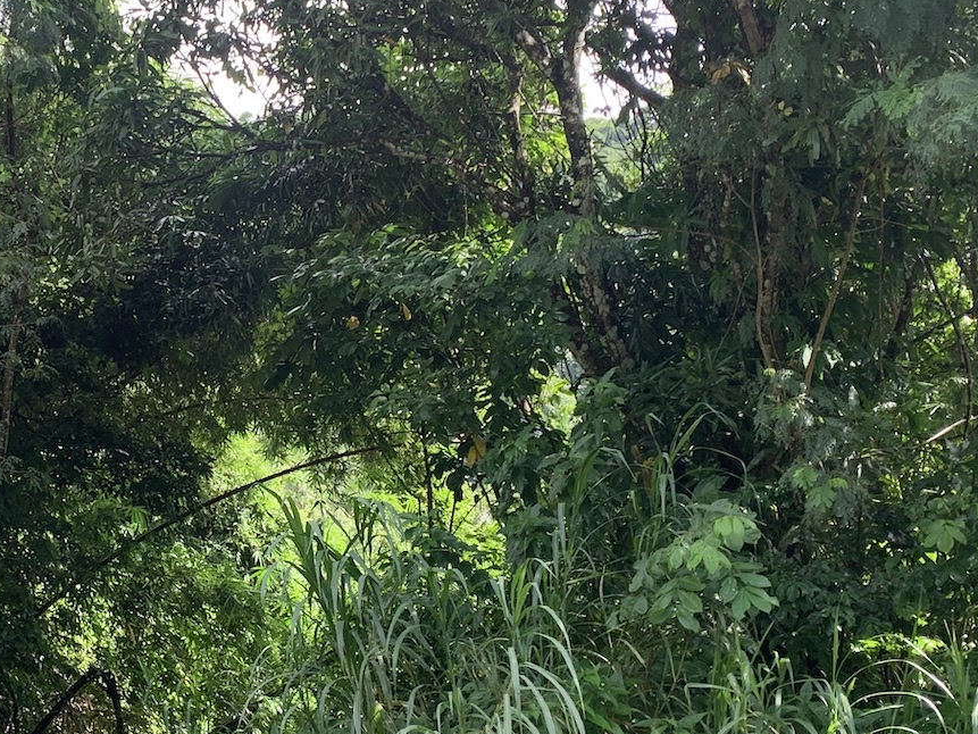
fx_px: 1639
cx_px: 151
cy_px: 387
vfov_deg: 25.2
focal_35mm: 58
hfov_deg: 32.0
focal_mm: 4.25
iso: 25
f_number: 1.8
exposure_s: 1/190
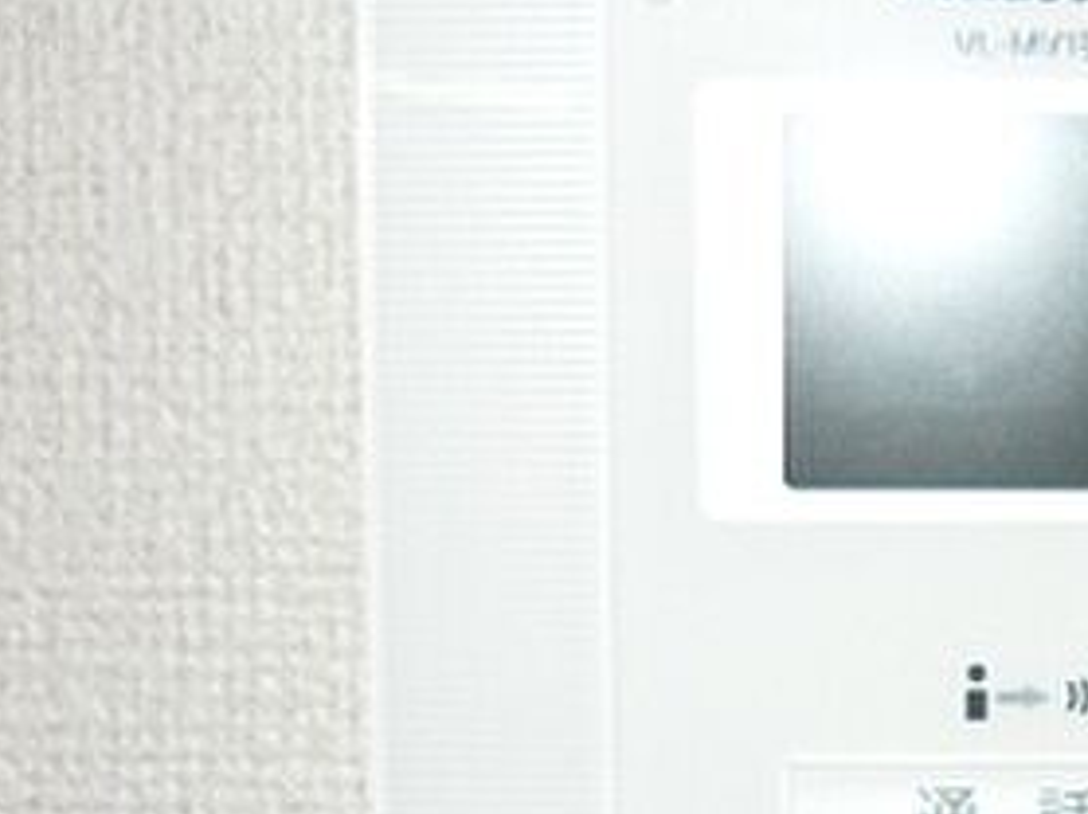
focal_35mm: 76
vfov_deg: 19.3
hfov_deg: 24.8
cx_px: 1002
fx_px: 2387
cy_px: 458
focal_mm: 5.5
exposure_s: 1/30
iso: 100
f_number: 2.8
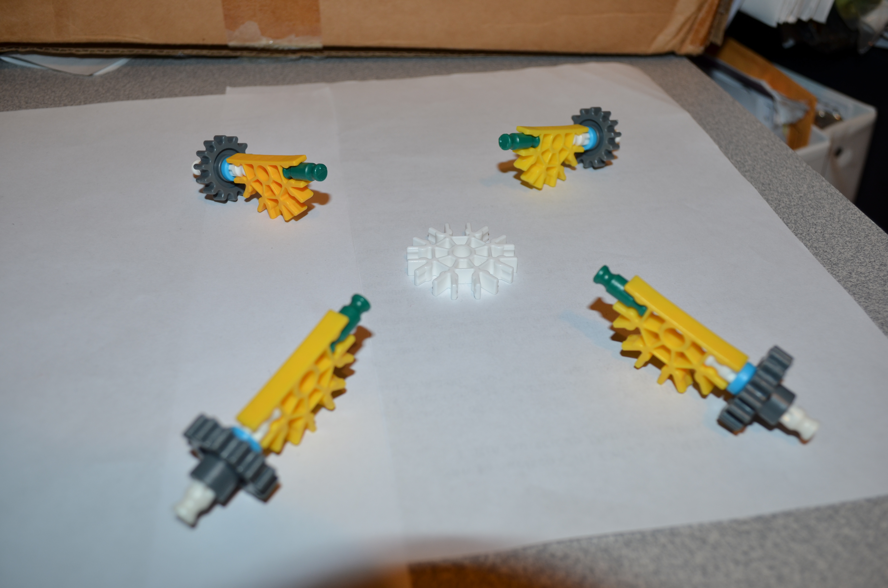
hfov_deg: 57.3
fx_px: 812
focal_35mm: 33
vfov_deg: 39.8
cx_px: 444
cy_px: 294
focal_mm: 22
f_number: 5.6
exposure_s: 1/30
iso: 200
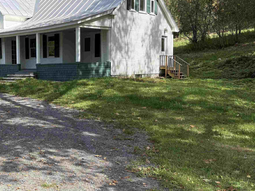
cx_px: 40
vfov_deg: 32.2
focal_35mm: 45
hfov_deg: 39.8
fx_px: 331
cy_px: 92
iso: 50
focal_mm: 5.96
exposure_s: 1/1420
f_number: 1.6
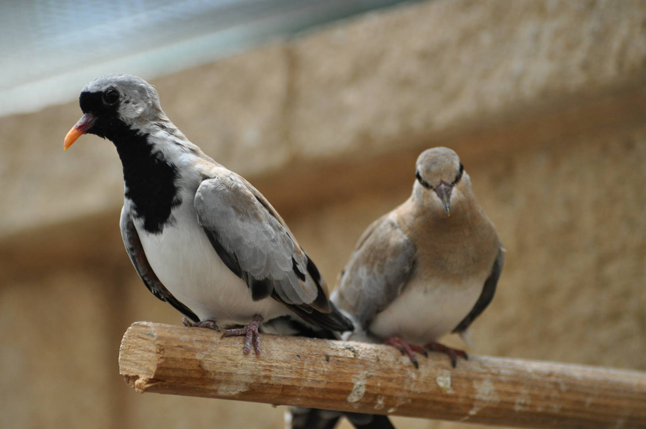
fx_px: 5377
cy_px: 214
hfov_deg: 6.9
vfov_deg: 4.6
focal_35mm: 300
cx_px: 323
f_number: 5.3
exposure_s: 1/500
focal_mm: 200
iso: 800
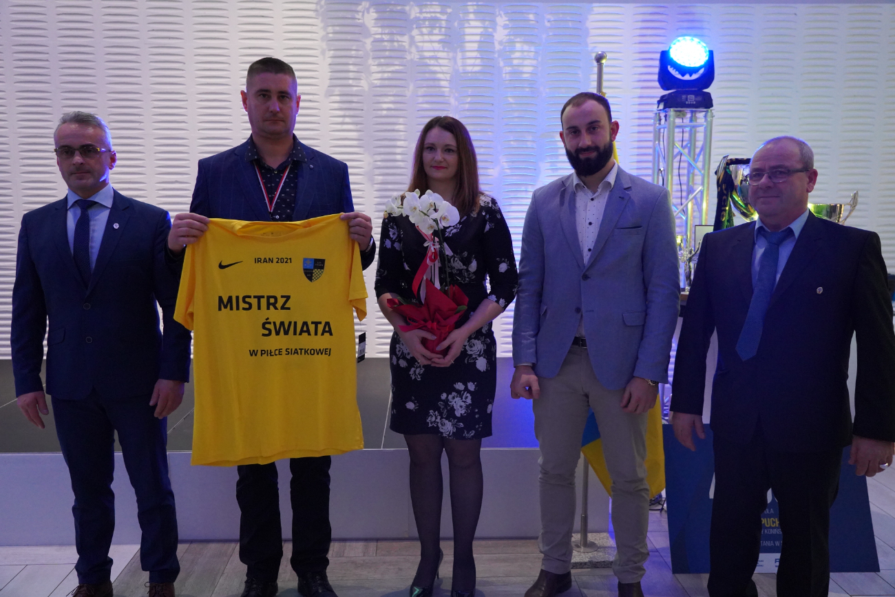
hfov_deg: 61.9
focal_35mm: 30
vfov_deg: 43.6
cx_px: 448
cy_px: 298
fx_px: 746
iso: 10000
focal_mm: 30
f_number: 4
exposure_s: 1/160
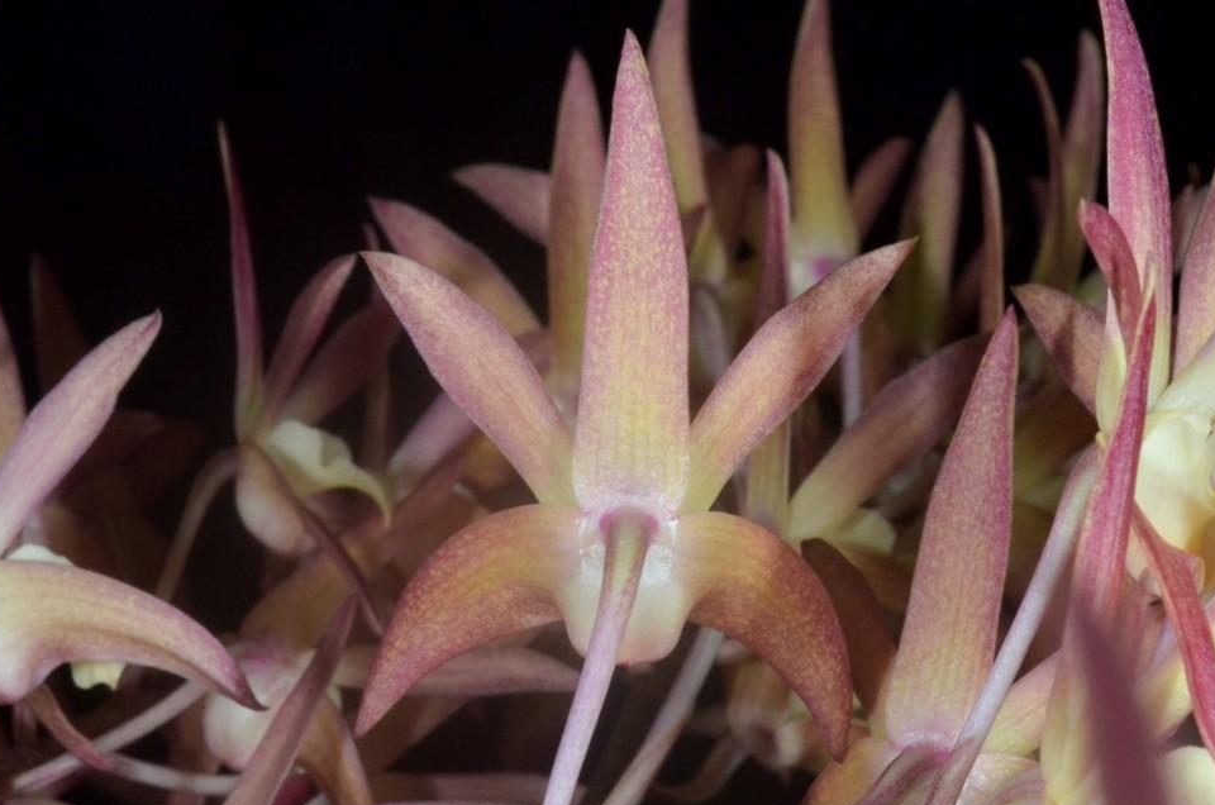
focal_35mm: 96
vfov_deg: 14.2
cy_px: 419
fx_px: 3234
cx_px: 630
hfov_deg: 21.3
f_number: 25
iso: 1600
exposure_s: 1/60
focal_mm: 60
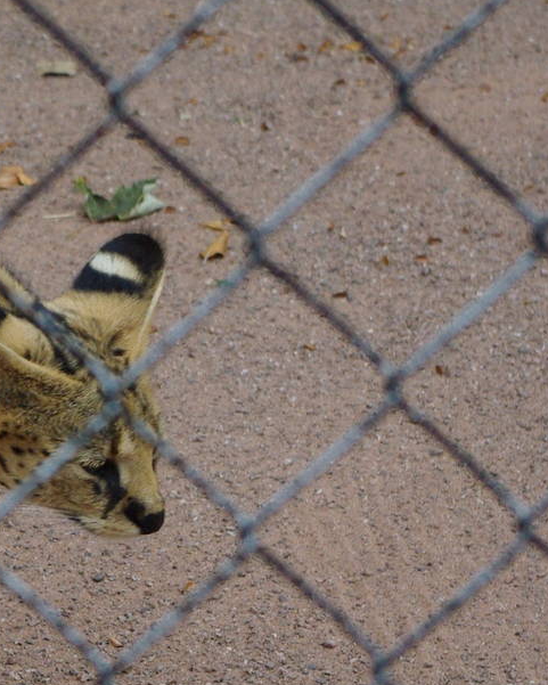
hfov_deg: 7.5
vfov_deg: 9.4
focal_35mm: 205
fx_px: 4155
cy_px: 352
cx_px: -158
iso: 800
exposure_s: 1/350
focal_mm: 55
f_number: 8
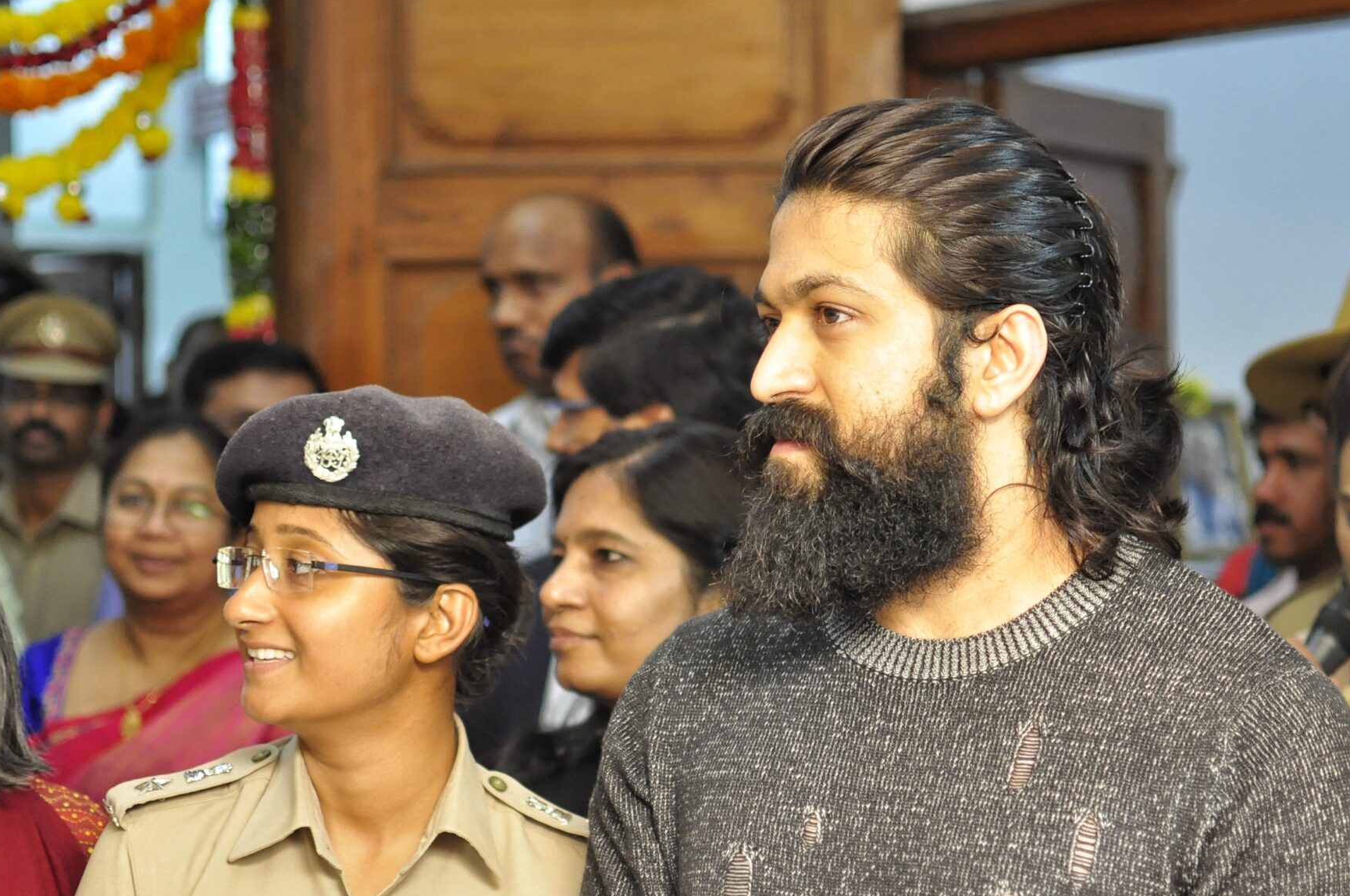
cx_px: 695
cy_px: 564
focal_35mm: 78
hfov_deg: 26.1
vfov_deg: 17.5
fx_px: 2911
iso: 800
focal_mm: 35
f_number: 1.8
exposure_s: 1/160
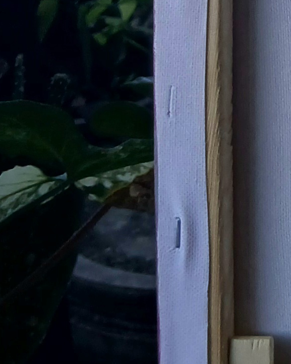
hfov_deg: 9.6
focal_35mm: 141
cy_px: -214
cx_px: 711
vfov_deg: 12.8
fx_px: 1518
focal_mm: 3.98
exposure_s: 1/50
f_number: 1.8
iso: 32
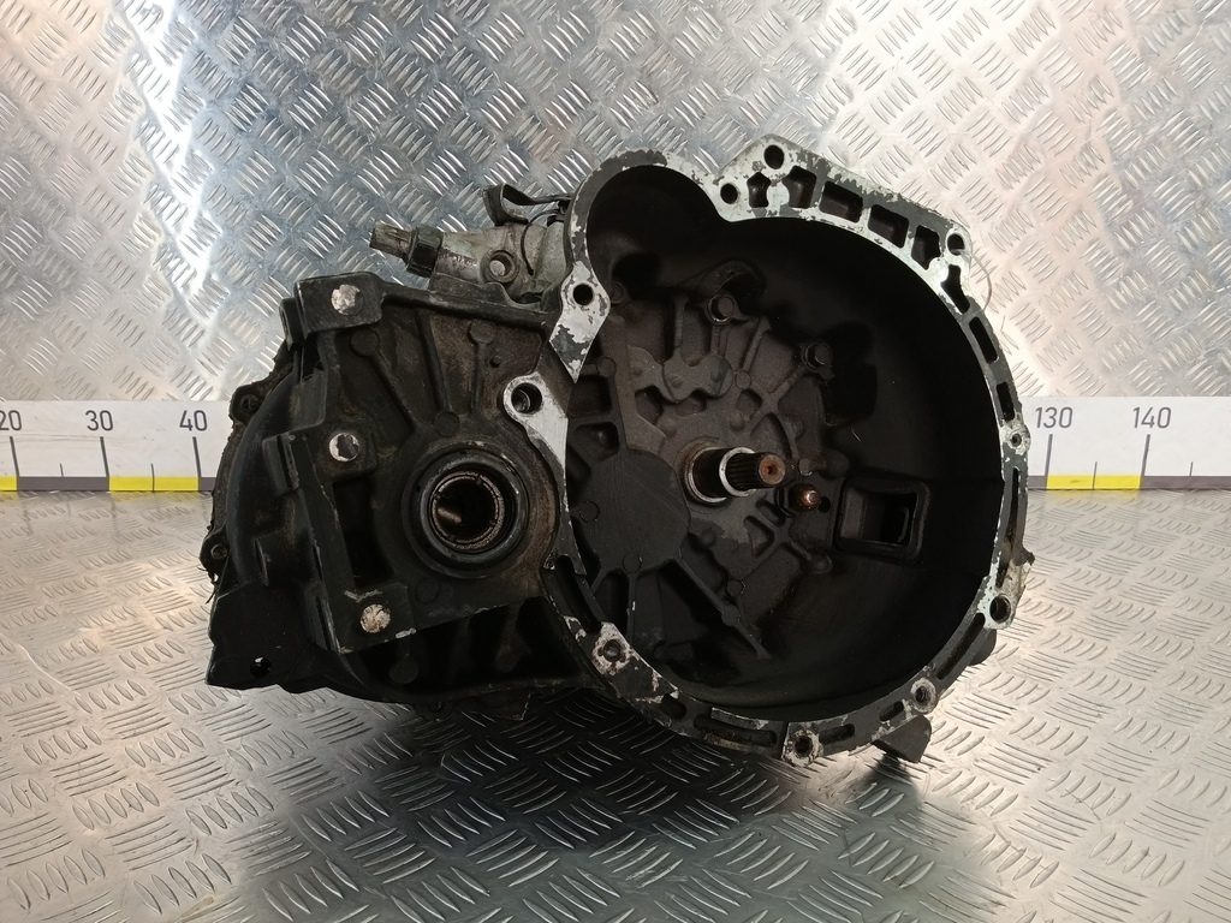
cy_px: 462
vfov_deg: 58.9
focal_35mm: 23
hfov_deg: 73.9
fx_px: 818
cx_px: 616
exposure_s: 1/100
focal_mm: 4.11
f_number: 1.6
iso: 139
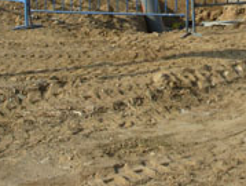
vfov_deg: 16.1
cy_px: -2
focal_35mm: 90
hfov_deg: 21.3
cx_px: 219
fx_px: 641
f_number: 4.9
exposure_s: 1/406
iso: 50
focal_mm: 6.3
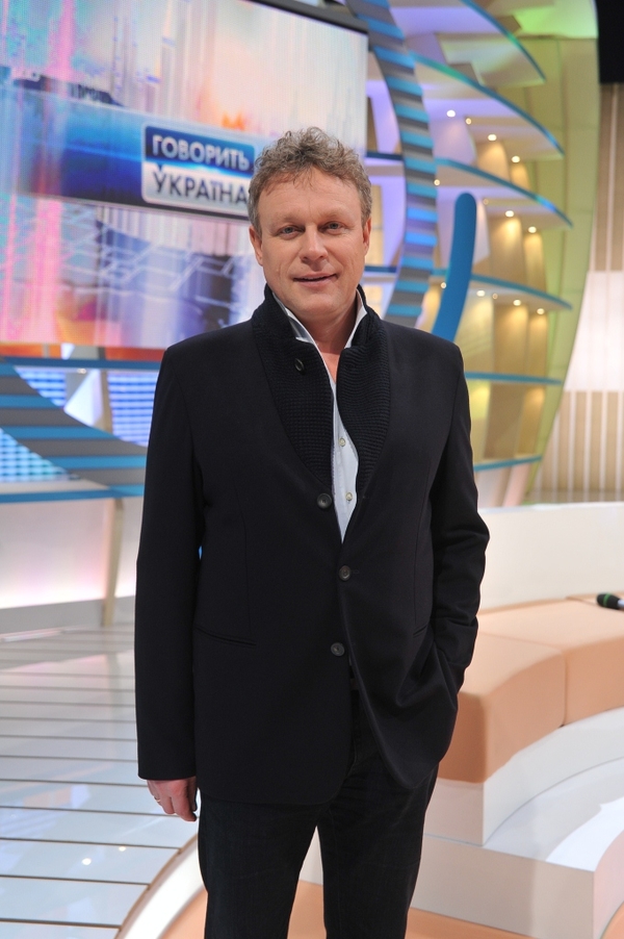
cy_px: 470
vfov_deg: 48.5
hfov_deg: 33.4
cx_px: 312
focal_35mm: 40
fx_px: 1042
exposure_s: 1/160
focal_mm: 40
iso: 1250
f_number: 4.5
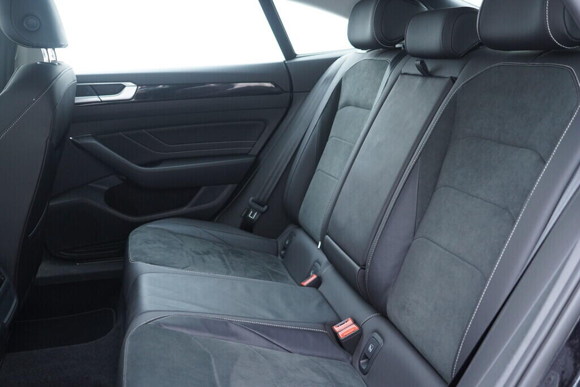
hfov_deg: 53.1
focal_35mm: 36
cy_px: 194
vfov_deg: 36.9
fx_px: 580
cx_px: 290
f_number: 2.8
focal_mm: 24
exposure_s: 1/40
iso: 500
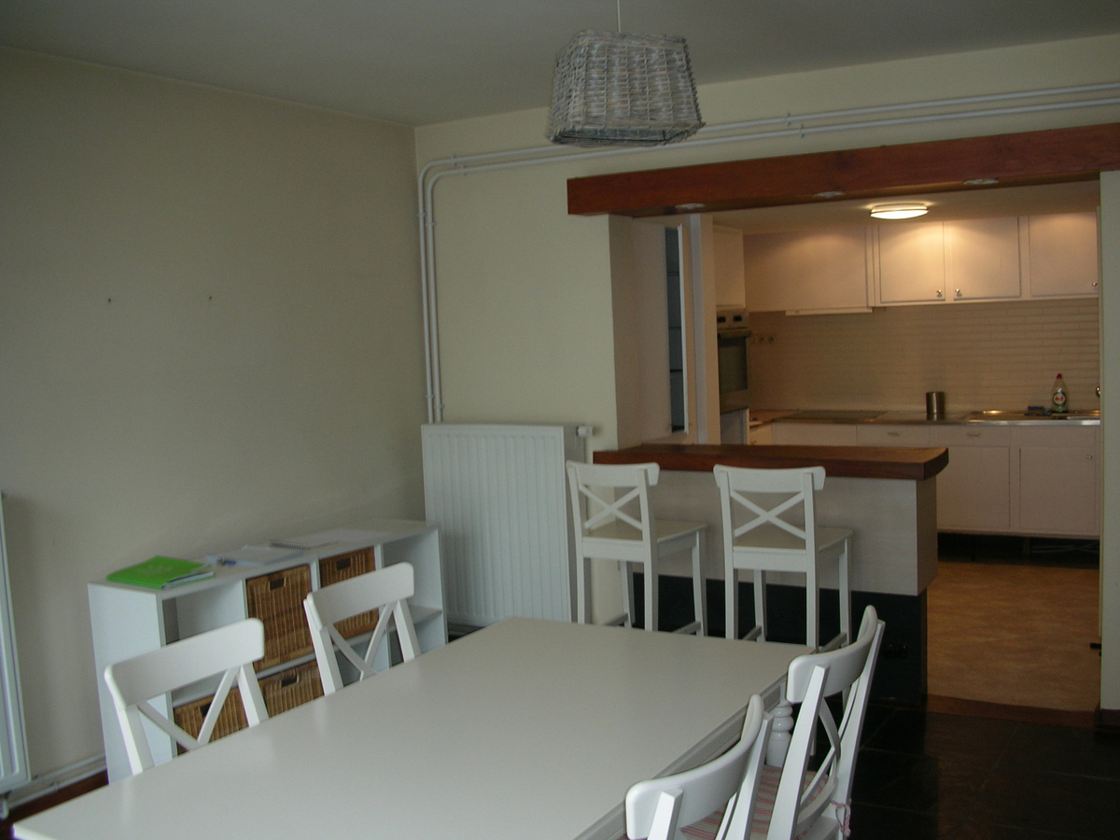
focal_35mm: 35
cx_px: 560
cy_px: 420
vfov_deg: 40.7
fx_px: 1132
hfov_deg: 52.6
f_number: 3
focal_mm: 5.8
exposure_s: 1/30
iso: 52
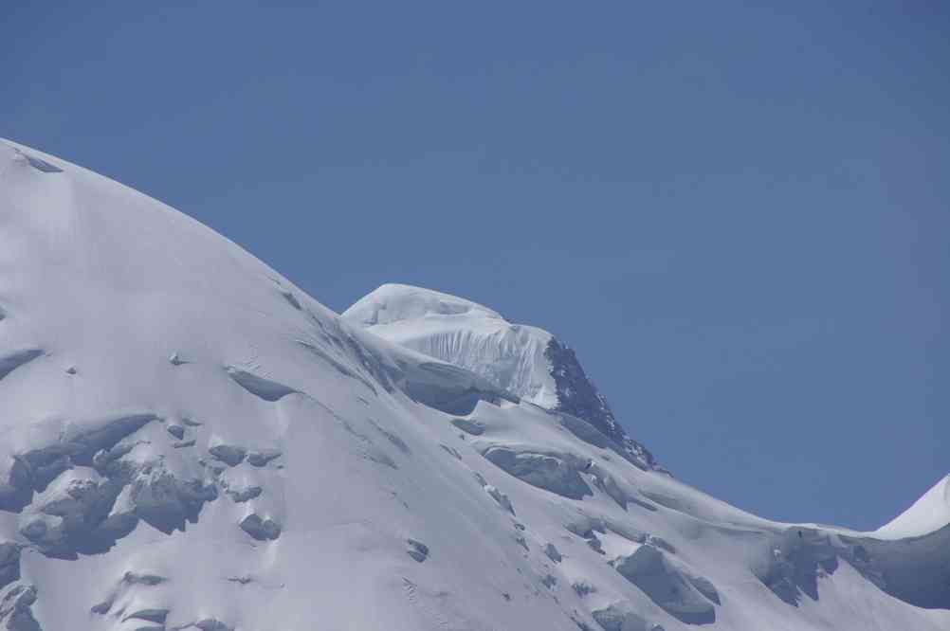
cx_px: 475
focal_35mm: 375
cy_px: 316
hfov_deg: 5.5
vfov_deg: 3.7
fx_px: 9886
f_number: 11
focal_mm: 250
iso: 100
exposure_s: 1/350
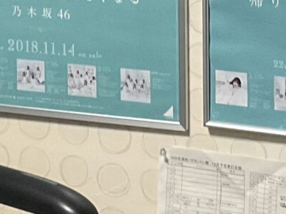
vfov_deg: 7.7
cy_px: -132
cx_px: 44
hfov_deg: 10.5
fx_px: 1553
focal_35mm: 188
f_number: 1.8
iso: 100
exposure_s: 1/60
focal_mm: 3
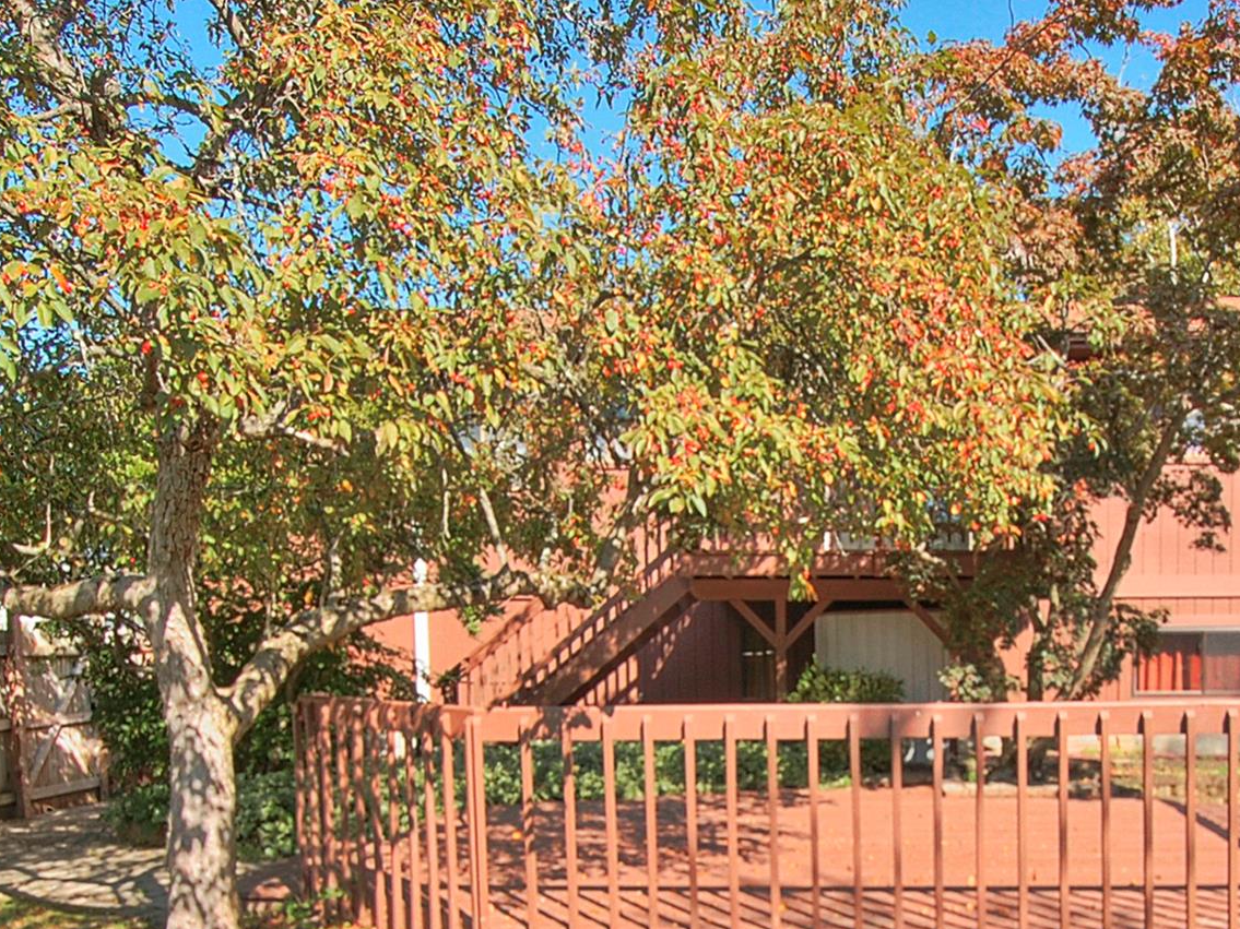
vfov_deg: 50.6
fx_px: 931
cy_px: 707
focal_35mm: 26
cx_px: 754
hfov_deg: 66.6
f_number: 14
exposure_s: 1/40
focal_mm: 10
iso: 200
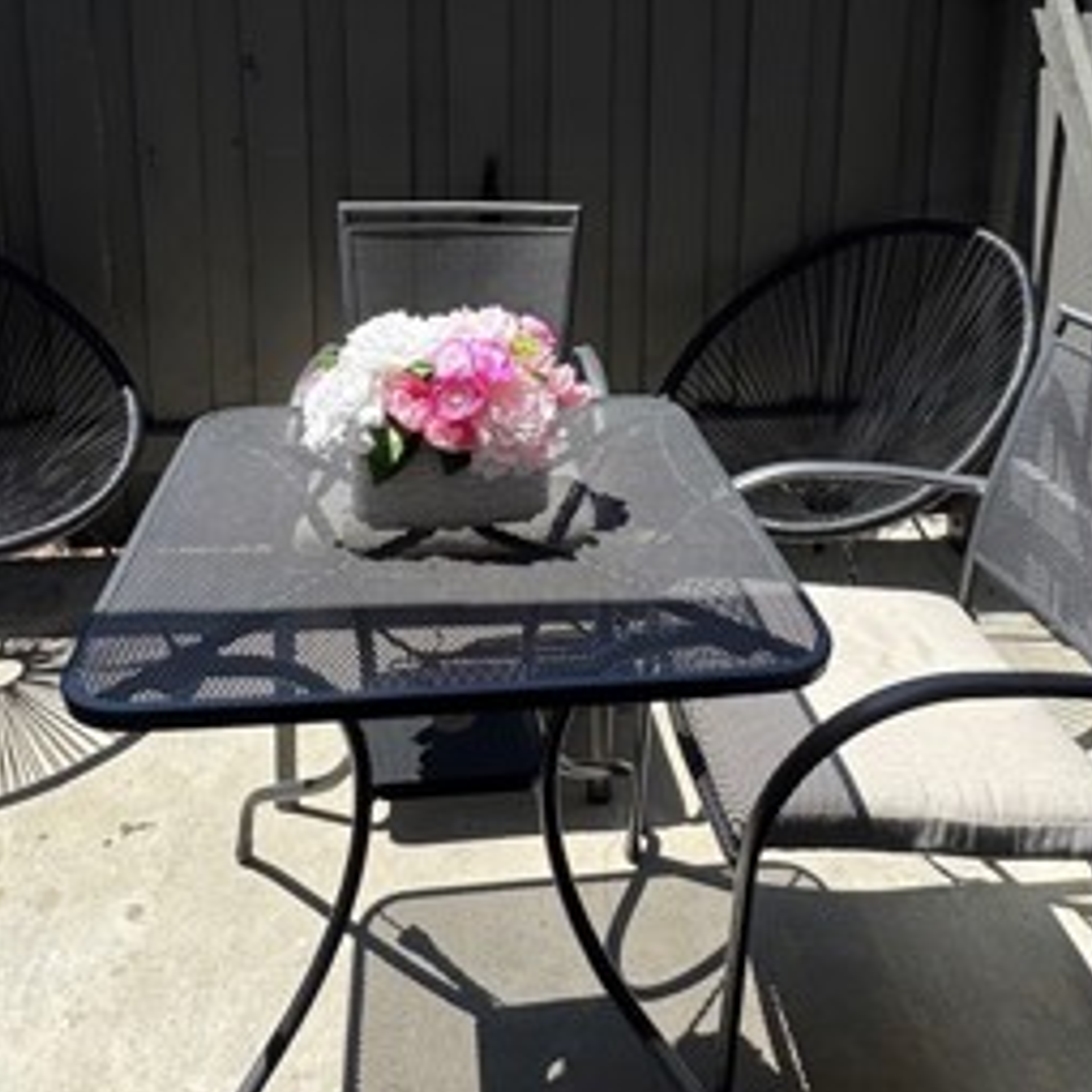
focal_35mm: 31
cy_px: 201
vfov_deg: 49.1
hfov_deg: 52.5
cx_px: 540
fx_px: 1106
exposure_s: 1/763
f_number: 2.2
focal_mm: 2.22
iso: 50
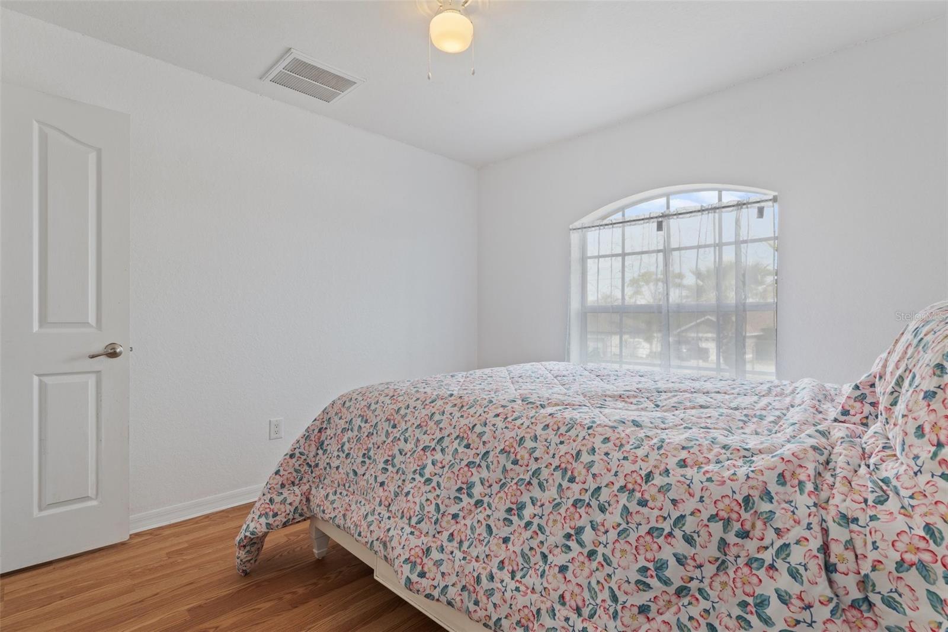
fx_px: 434
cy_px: 316
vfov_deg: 72.0
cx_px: 474
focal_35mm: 16
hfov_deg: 95.0
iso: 250
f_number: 8
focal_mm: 11
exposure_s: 1/4
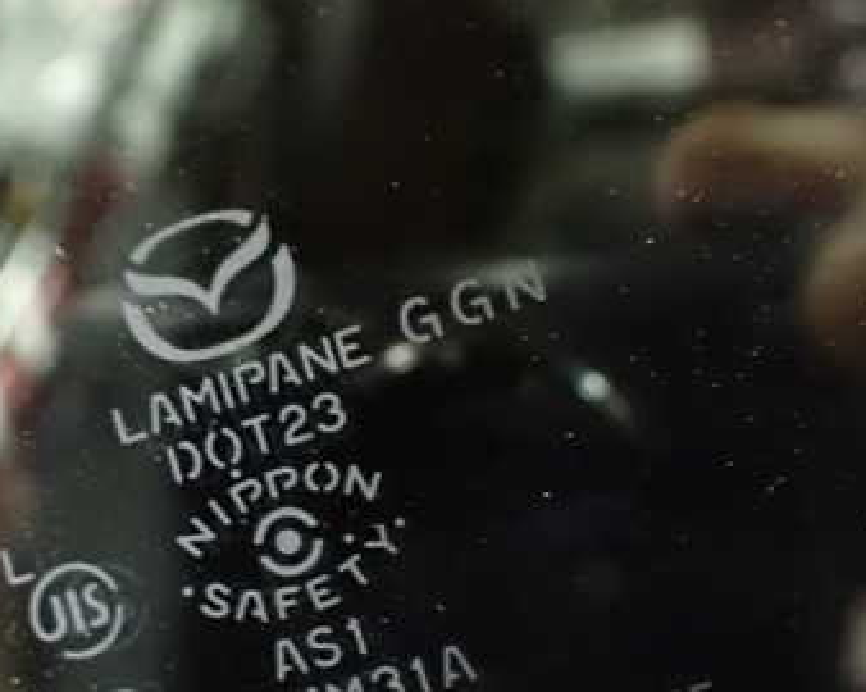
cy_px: 472
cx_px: 292
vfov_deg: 28.9
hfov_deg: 35.7
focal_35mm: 52
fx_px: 1332
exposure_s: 1/15
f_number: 2.3
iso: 1600
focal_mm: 5.4
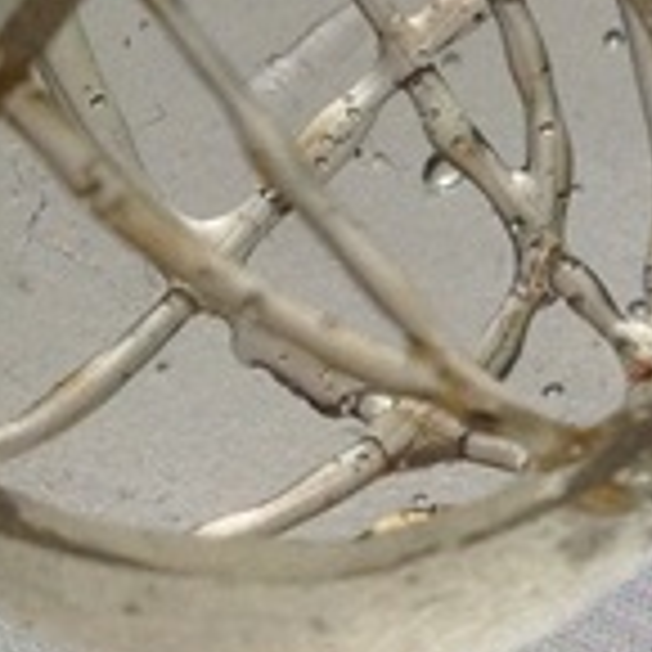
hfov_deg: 7.6
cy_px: 211
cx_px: 1335
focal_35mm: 219
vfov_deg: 8.0
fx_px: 4667
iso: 64
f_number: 2.4
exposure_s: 1/60
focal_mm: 4.28
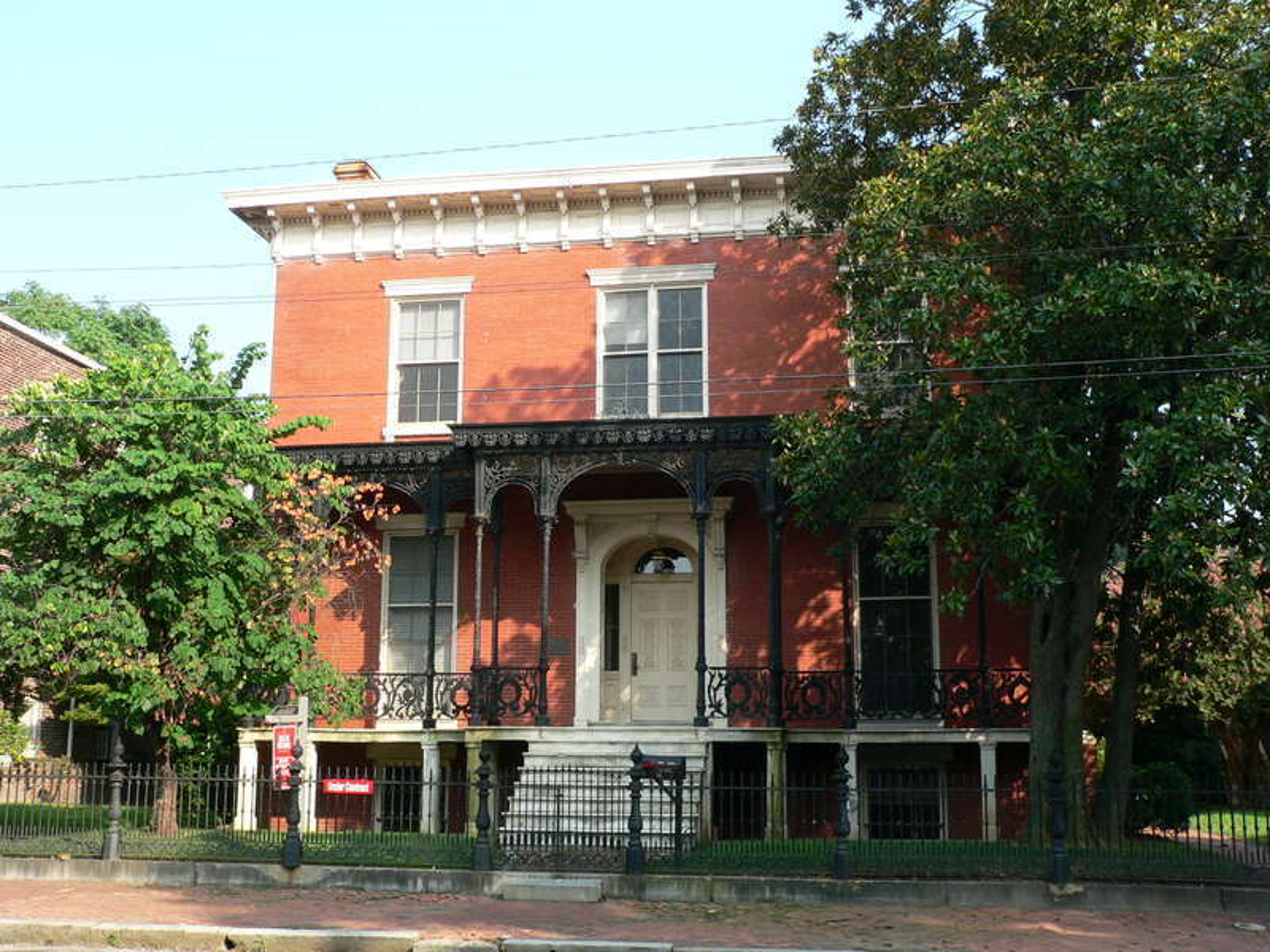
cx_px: 635
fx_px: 1541
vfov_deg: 34.3
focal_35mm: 42
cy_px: 476
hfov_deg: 44.8
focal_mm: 7
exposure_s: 1/200
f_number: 4.6
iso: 100
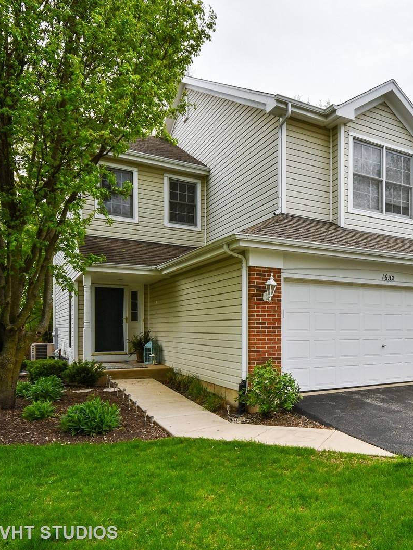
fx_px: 445
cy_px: 280
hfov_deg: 45.8
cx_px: 358
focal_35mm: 28
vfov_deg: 63.4
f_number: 9
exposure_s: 1/200
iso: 200
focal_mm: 13
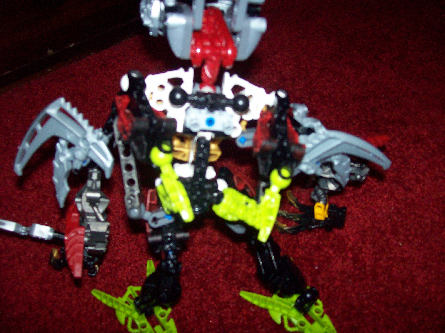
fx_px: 463
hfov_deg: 51.4
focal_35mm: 36
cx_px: 222
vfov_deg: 39.6
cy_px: 166
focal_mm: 6
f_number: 2.7
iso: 140
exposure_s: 1/64
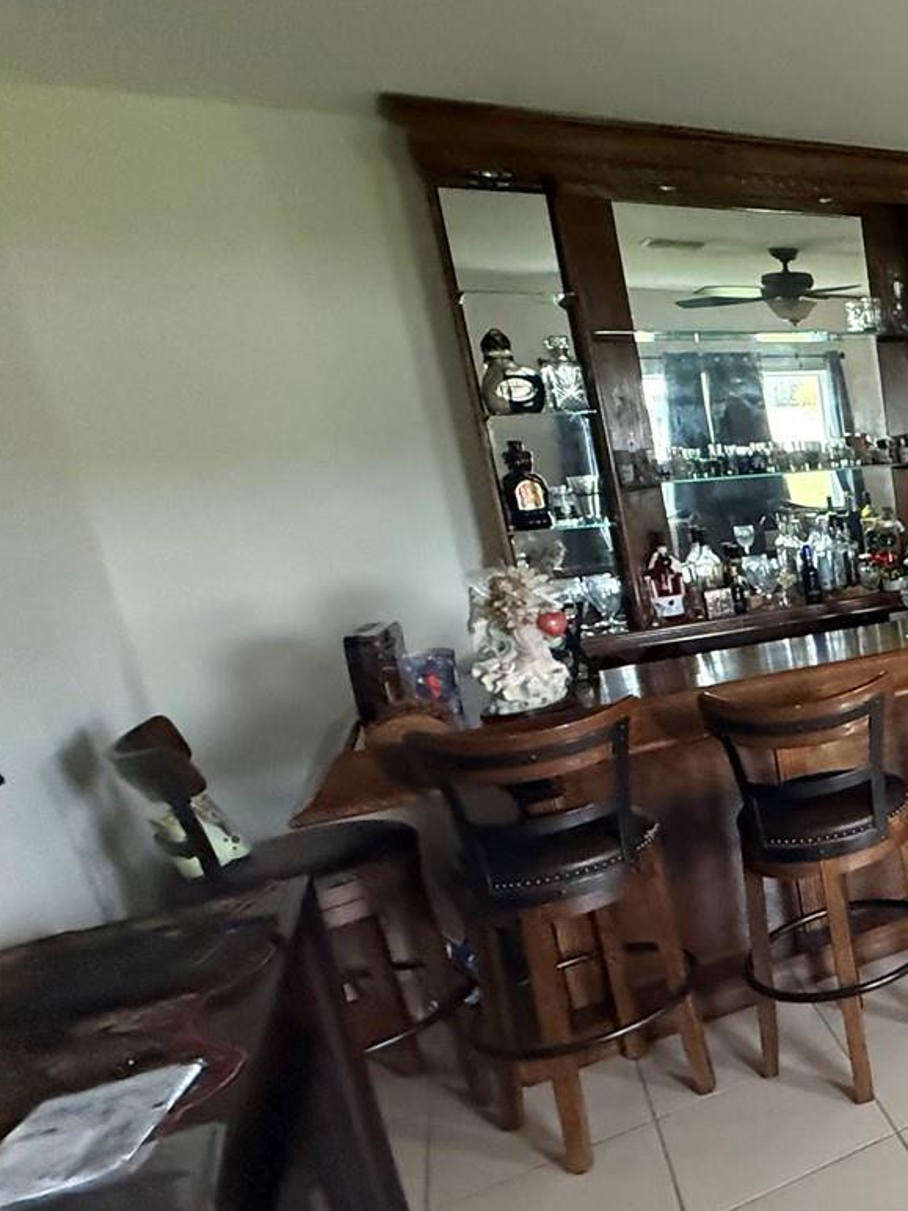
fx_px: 1014
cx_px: 1244
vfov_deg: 61.6
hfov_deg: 32.5
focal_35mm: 29
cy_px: 648
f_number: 2.2
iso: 640
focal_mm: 2.22
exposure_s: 1/60
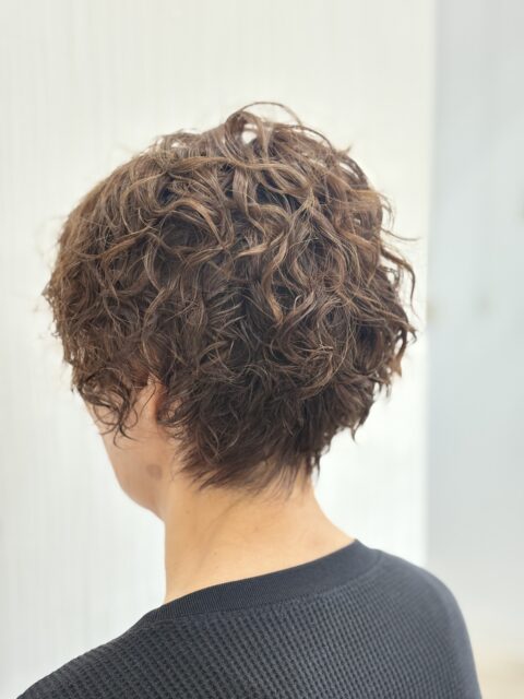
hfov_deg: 28.0
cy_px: 350
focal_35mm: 52
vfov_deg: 36.8
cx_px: 262
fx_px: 1050
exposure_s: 1/60
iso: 125
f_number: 1.6
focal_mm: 5.96
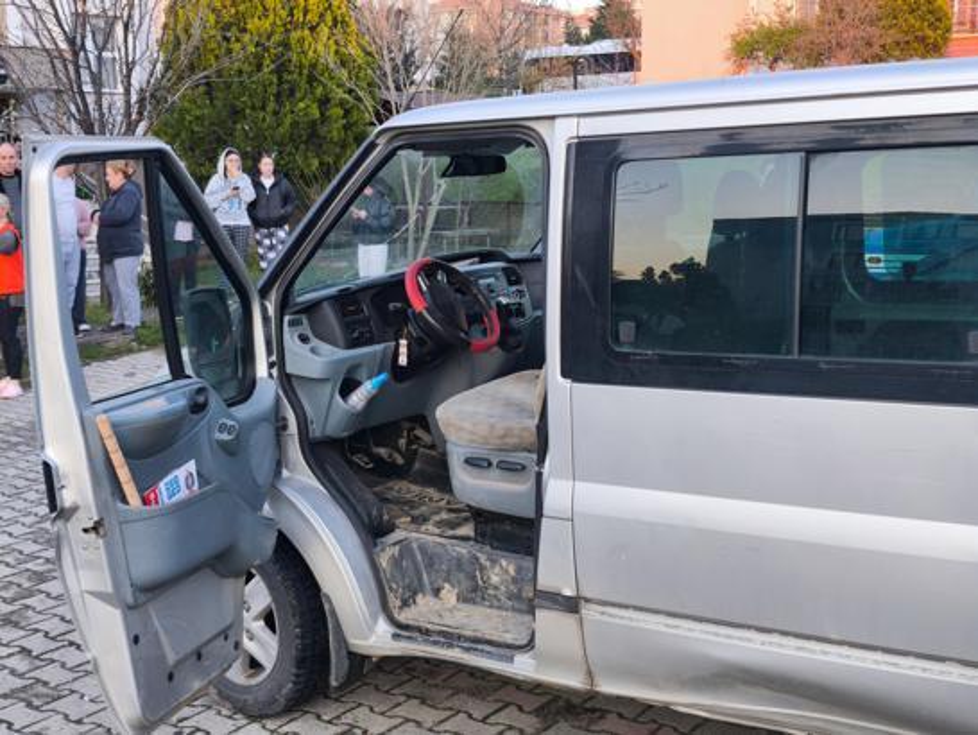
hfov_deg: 41.2
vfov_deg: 31.5
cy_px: 368
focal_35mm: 46
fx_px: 1300
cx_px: 489
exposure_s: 1/101
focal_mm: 6.57
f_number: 1.6
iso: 50
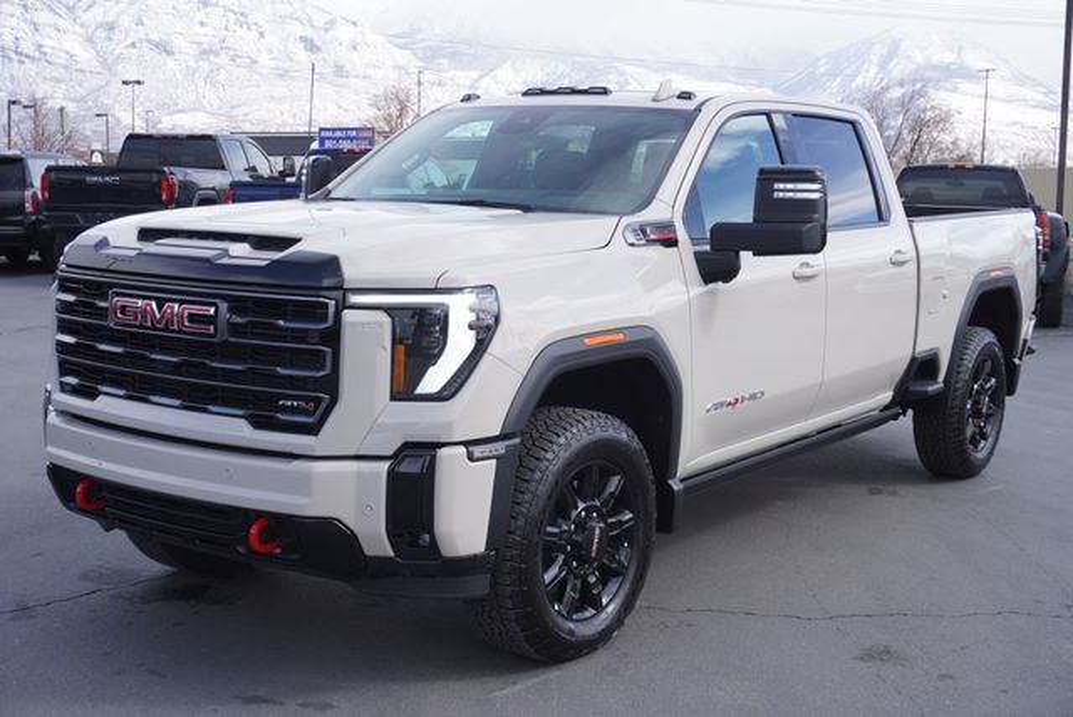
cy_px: 358
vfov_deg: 28.1
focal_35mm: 48
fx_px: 1432
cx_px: 536
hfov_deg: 41.1
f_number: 8
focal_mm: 32
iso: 100
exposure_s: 1/160
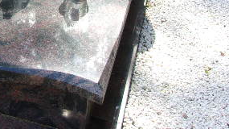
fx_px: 401
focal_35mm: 66
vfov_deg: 17.1
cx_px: 28
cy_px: -39
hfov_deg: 30.6
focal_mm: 4.9
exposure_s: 1/200
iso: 80
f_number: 3
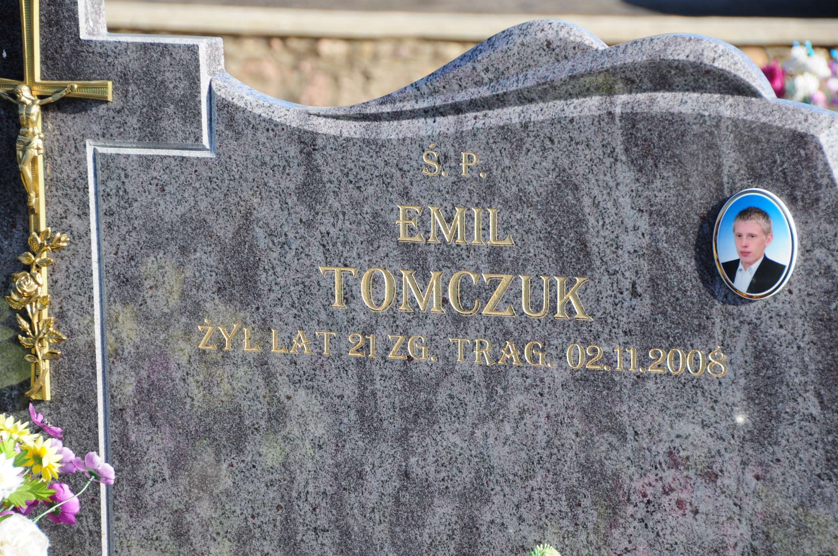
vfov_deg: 9.6
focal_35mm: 142
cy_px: 278
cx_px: 419
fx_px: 3313
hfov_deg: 14.4
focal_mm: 95
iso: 320
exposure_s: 1/640
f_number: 7.1
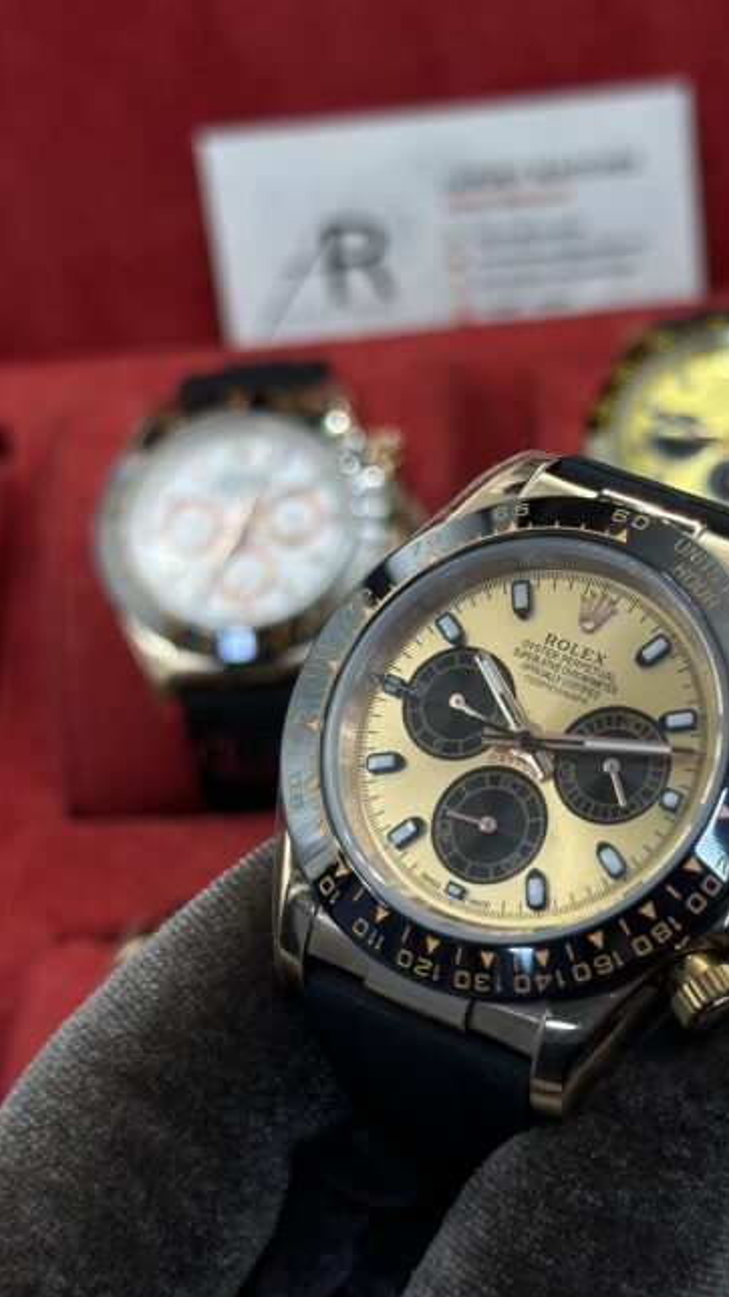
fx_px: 2235
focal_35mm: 65
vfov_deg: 32.3
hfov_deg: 18.4
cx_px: 538
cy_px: 739
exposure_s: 1/830
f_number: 1.78
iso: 64
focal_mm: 6.86
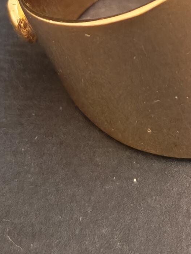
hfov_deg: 7.4
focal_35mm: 200
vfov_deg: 9.8
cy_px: -24
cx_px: 175
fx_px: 1471
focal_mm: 6.12
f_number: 1.9
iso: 1600
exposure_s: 1/50
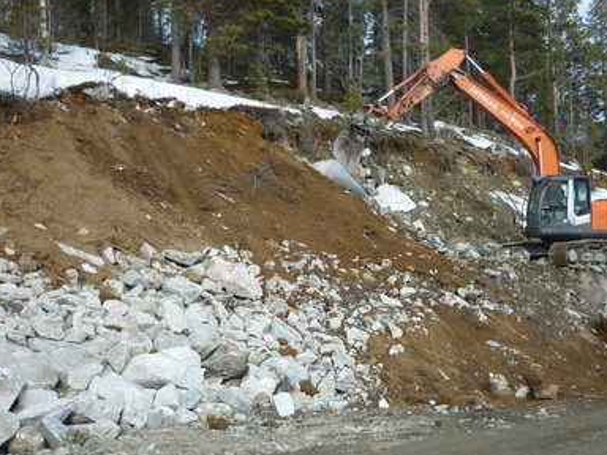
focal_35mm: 43
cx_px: 304
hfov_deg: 43.9
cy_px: 257
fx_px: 754
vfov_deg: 33.6
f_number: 2.8
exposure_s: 1/500
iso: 80
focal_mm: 5.5
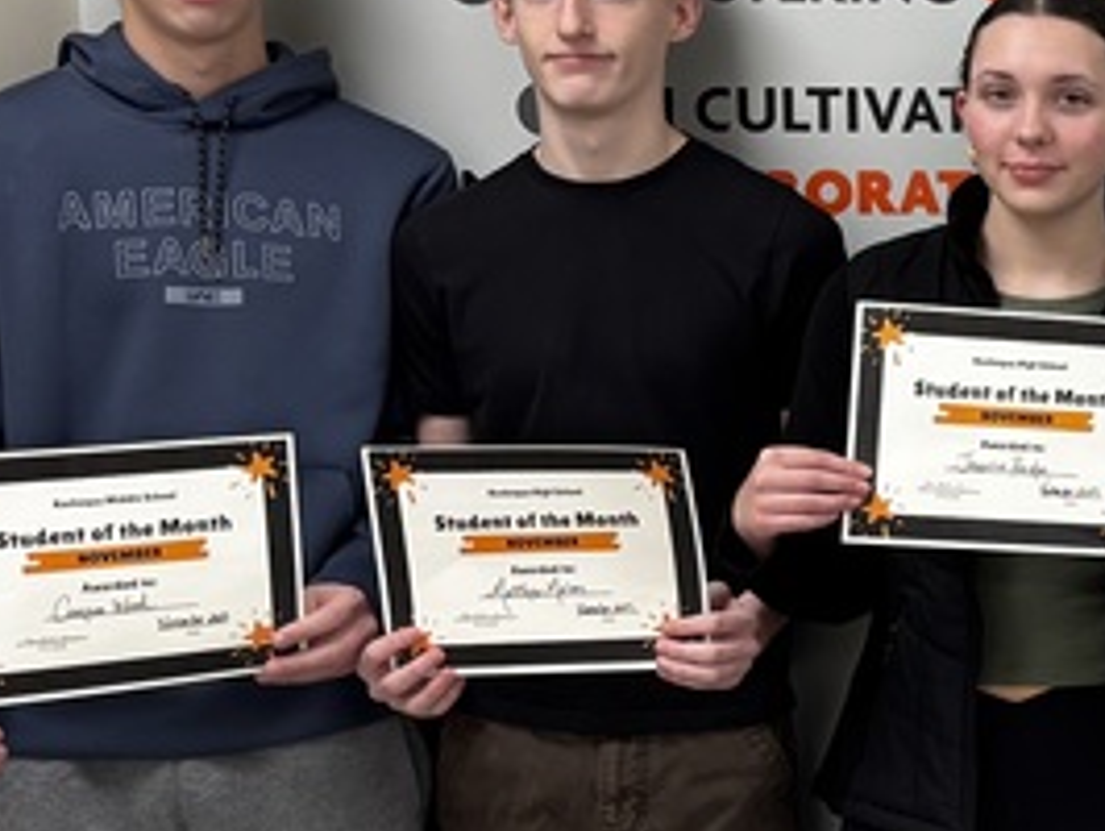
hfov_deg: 16.9
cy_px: 403
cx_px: 1861
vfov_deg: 14.8
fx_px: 3195
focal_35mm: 100
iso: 80
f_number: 1.6
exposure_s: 1/60
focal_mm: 5.96
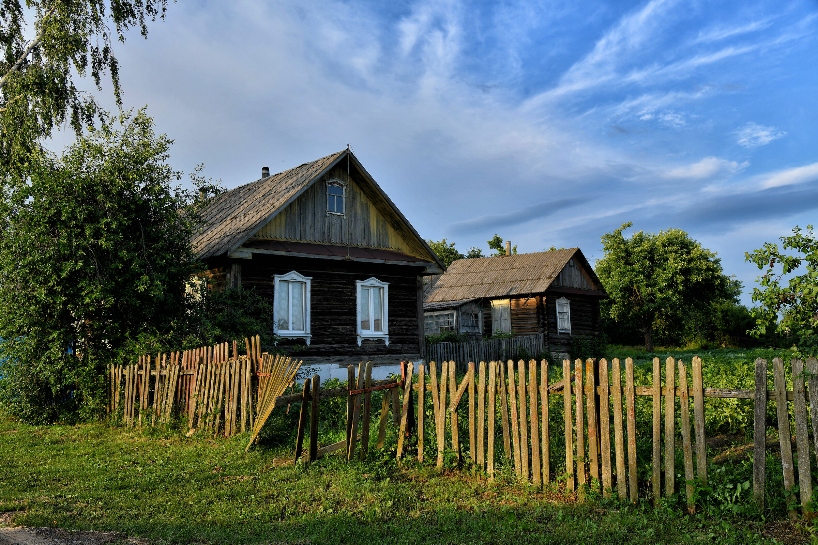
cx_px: 409
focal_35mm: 35
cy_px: 272
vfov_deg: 37.9
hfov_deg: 54.4
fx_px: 795
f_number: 8
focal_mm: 35
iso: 100
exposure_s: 1/100
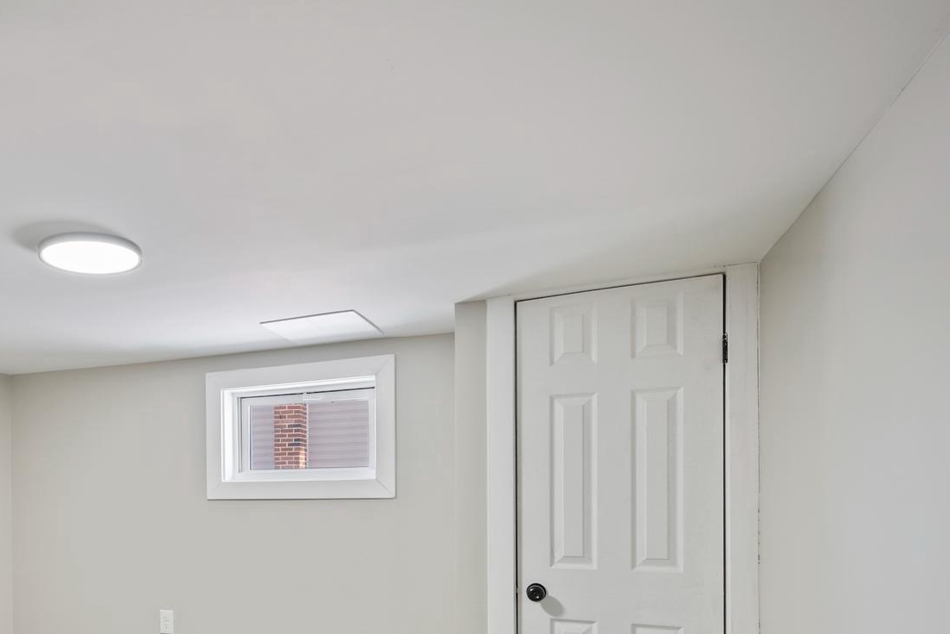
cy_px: 505
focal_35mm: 26
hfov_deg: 64.6
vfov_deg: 47.0
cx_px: 222
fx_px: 686
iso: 250
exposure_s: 1/3
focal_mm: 14
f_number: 8
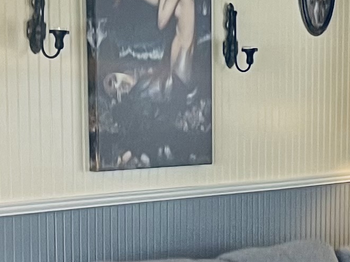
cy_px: 408
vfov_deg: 9.1
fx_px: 1607
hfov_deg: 12.2
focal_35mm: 159
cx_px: 373
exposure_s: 1/60
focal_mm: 5.1
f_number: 1.6
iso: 100
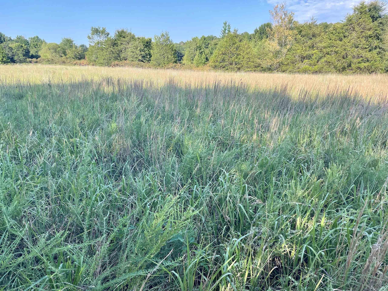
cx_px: 194
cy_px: 146
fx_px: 291
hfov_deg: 67.3
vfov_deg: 53.1
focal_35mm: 26
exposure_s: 1/716
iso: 32
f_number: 1.6
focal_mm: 4.2
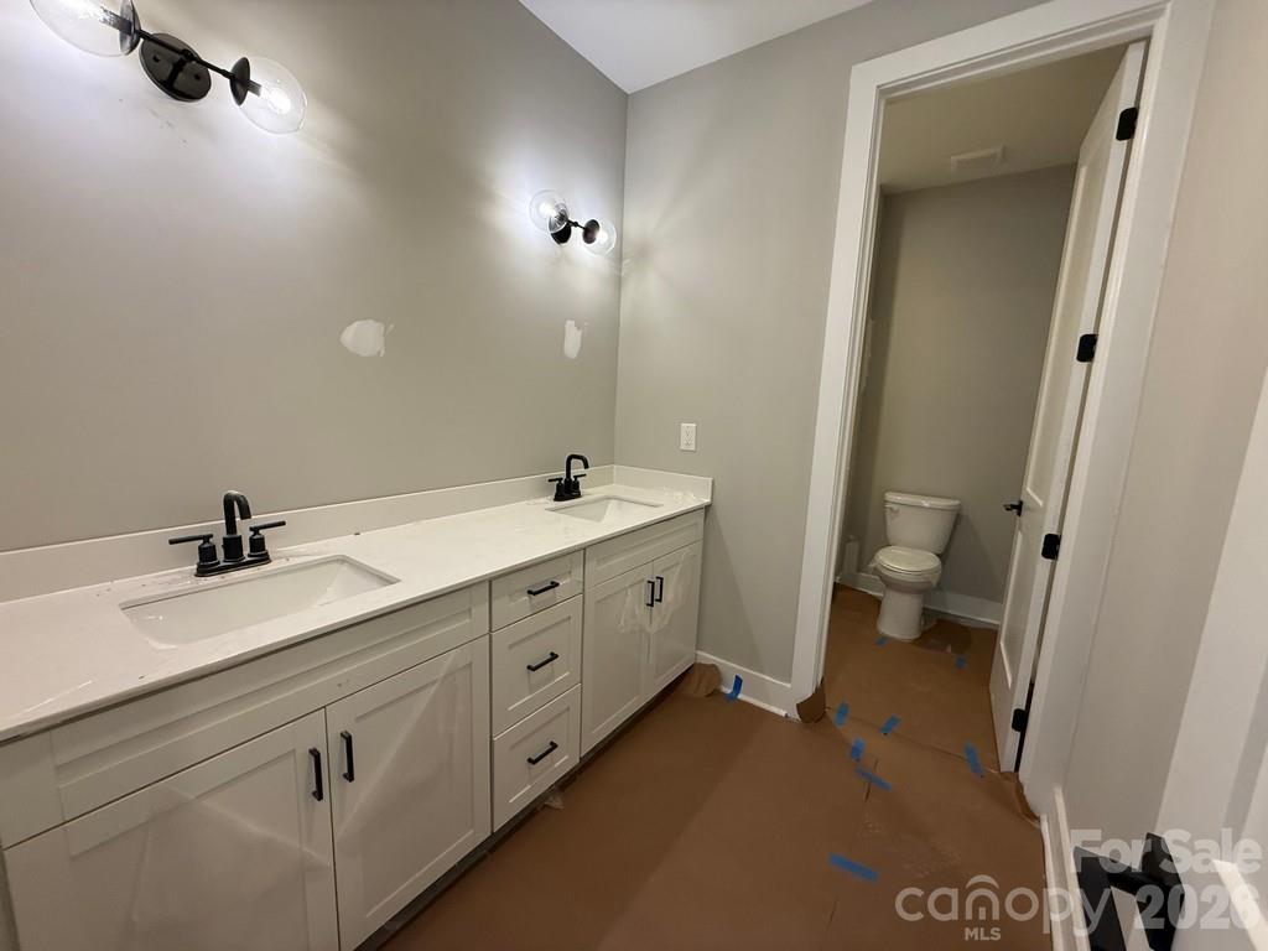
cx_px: 634
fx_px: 513
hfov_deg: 102.1
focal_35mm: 14
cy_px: 476
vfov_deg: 85.7
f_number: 2.2
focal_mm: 2.22
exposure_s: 1/120
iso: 250
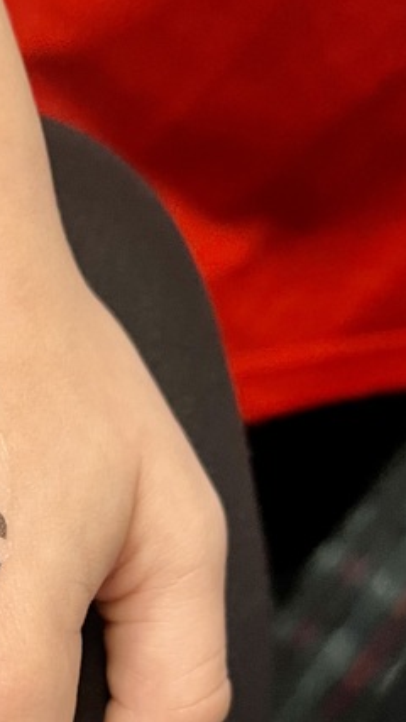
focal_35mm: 68
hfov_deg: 17.3
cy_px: 588
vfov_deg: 30.2
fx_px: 1302
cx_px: 7
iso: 320
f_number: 1.5
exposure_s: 1/60
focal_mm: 5.7
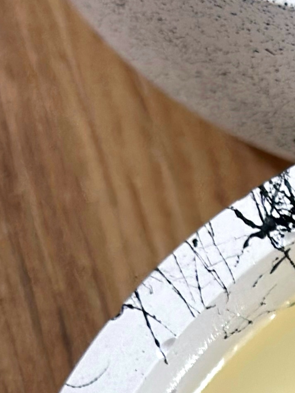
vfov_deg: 9.5
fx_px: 2306
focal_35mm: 203
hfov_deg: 7.0
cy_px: 559
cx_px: 611
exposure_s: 1/80
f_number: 1.78
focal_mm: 6.86
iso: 125
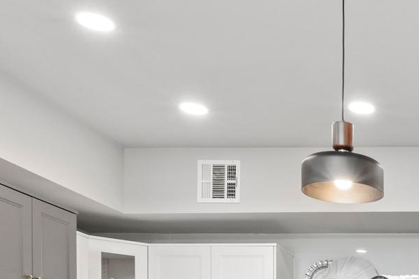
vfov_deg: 19.1
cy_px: 405
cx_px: 535
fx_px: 740
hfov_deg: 27.0
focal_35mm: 64
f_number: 11
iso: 250
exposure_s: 1.6
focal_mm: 12.5
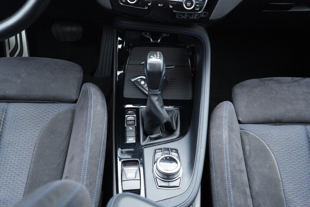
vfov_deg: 36.9
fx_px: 310
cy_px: 104
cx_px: 155
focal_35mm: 36
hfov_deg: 53.1
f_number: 2.8
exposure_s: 1/40
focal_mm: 24
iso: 640
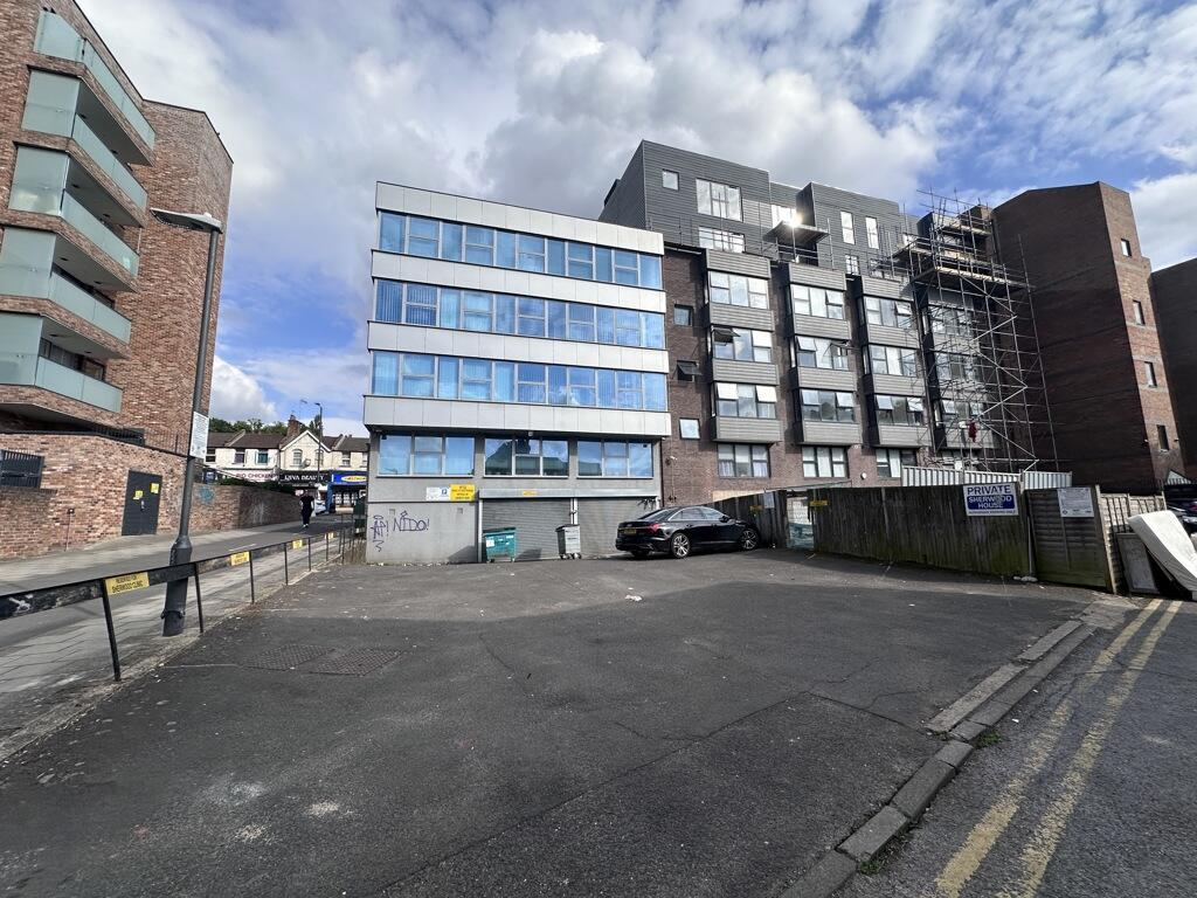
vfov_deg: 85.7
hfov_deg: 102.1
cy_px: 449
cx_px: 598
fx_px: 484
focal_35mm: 14
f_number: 2.2
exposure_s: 1/2212
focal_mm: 2.22
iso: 50
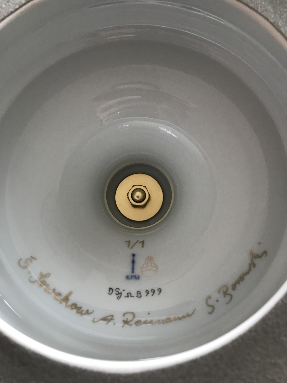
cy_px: 192
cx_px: 144
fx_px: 310
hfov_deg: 49.7
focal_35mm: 28
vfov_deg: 63.4
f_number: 1.8
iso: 40
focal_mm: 3.99
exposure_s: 1/17
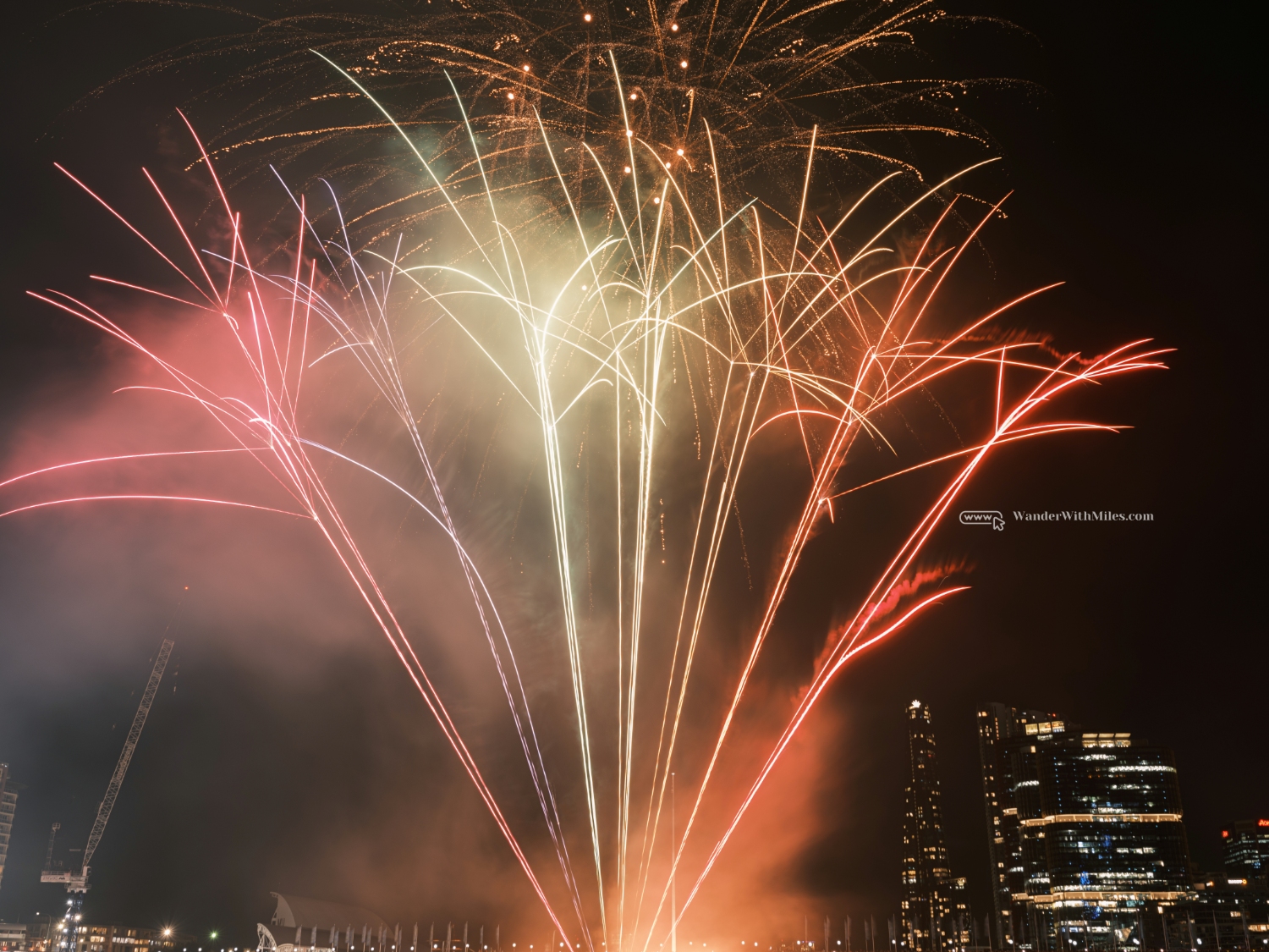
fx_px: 1320
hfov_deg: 51.4
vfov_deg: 39.7
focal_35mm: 36
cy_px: 476
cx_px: 634
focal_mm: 45
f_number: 10
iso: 100
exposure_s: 20
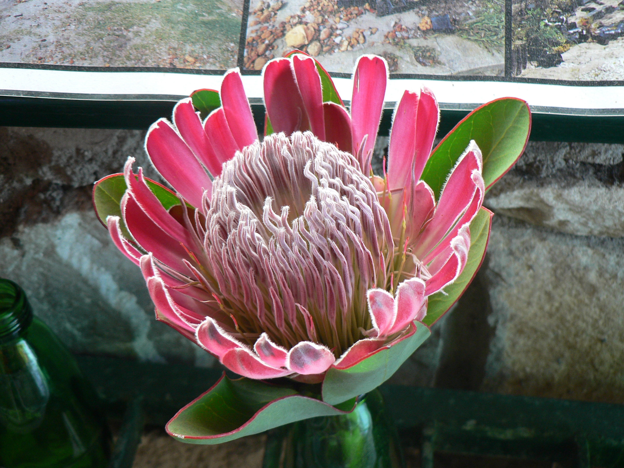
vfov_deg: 27.5
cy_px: 234
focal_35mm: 53
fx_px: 955
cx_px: 312
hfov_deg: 36.2
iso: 150
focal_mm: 8.8
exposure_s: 1/30
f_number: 2.8
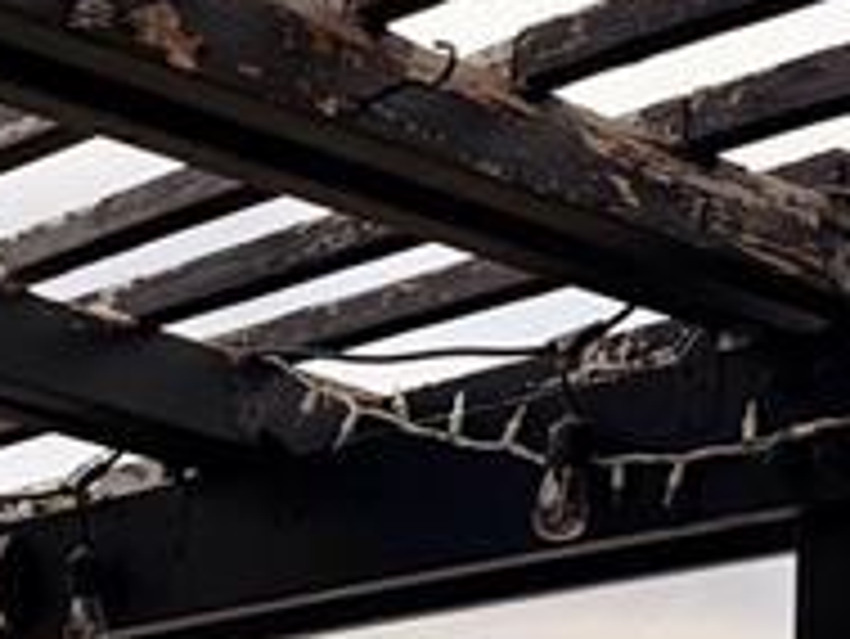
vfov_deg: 10.8
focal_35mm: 130
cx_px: -553
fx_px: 3194
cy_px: 1109
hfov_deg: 13.9
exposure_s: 1/4673
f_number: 1.78
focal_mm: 6.76
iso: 80
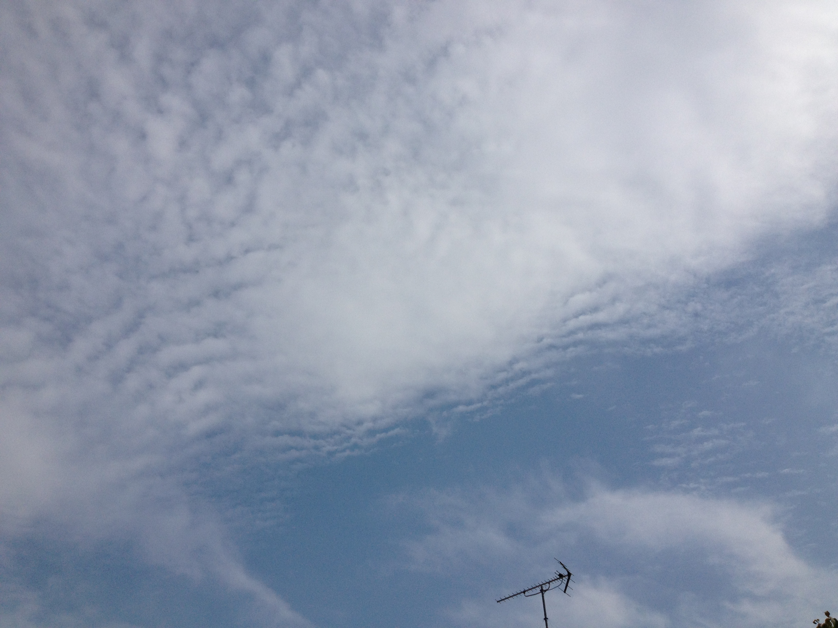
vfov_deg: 40.7
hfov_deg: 52.6
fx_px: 847
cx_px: 419
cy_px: 314
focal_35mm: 35
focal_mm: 4.28
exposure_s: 1/5525
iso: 64
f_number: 2.4
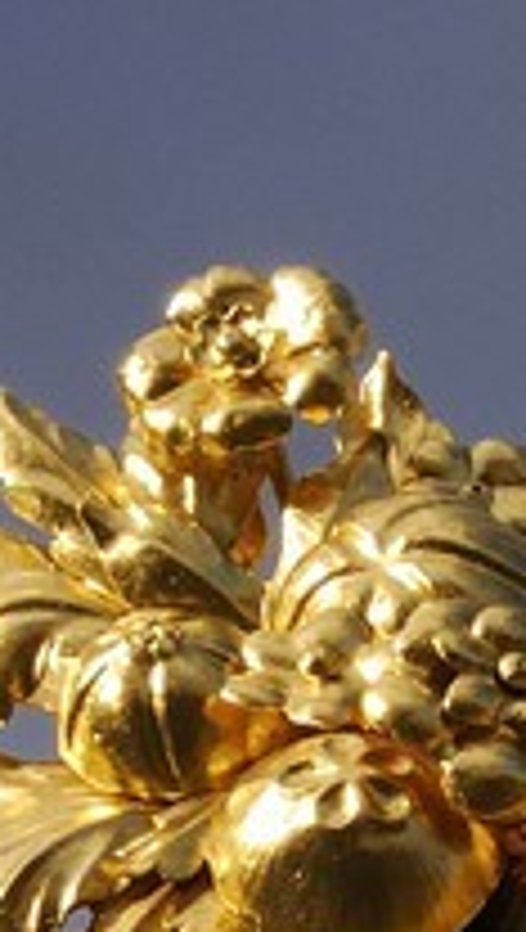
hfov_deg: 3.7
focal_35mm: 307
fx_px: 7584
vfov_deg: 6.6
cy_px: 2409
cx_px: 2162
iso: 200
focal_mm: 38
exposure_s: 1/160
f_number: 20
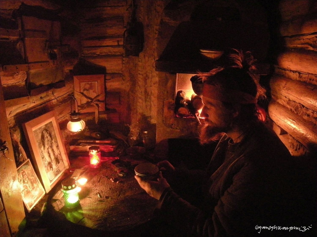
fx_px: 256
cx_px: 158
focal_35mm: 28
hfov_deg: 63.4
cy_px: 118
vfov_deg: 49.7
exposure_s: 1
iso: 1000
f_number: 2.8
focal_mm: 4.7
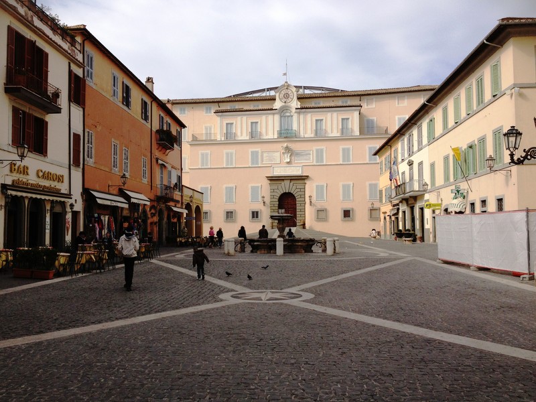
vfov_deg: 40.7
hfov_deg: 52.6
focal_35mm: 35
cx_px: 268
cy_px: 201
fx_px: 542
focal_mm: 4.28
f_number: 2.4
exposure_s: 1/1577
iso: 64
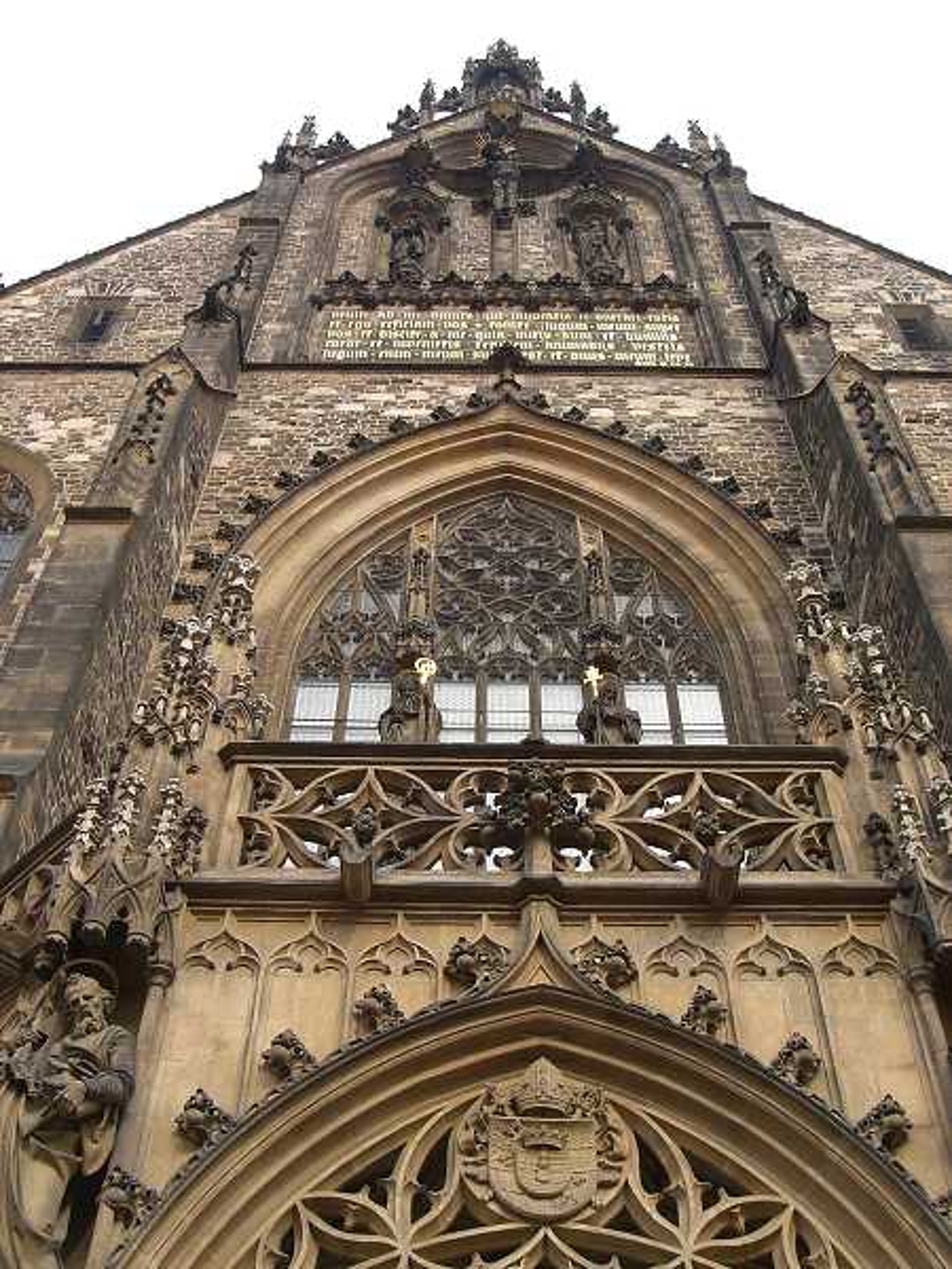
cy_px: 634
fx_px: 1393
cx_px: 476
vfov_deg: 49.0
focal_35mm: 38
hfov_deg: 37.7
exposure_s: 1/125
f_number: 4.4
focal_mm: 6.3
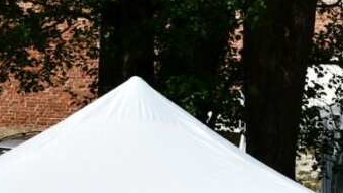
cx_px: 548
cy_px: 394
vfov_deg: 5.1
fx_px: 2118
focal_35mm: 233
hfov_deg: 9.0
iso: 100
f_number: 9
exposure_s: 1/320
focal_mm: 40
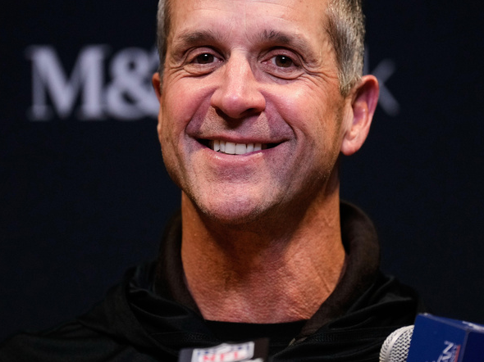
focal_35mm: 334
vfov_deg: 4.4
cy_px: 167
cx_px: 267
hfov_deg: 5.9
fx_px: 4668
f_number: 2.8
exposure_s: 1/400
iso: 2500
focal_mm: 200
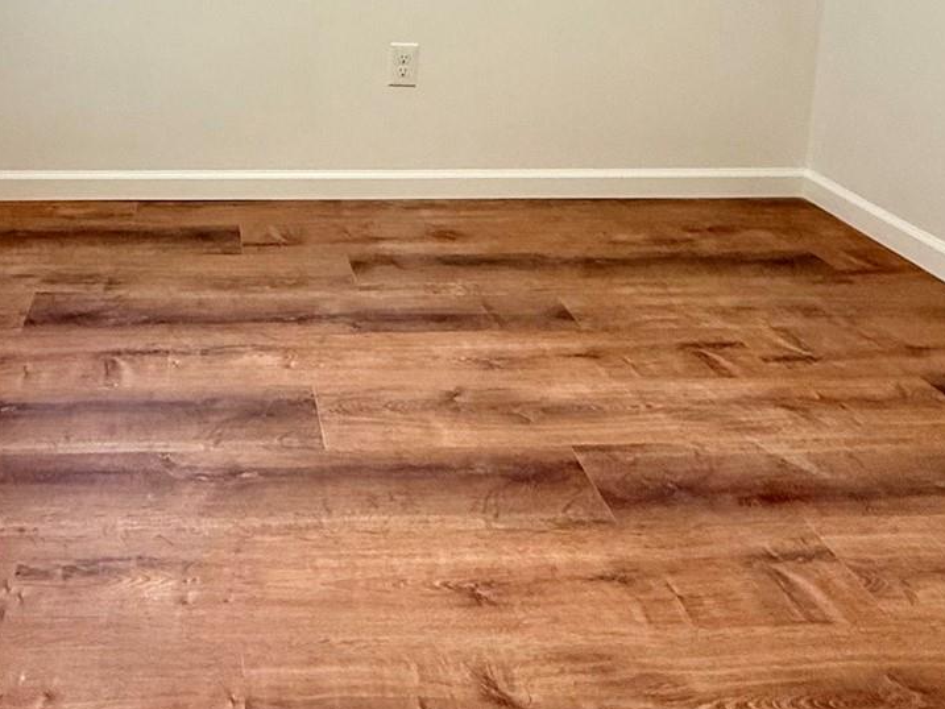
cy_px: 11
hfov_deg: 45.6
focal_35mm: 40
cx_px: 266
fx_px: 1092
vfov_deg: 33.2
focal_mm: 2.22
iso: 125
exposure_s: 1/120
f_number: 2.2
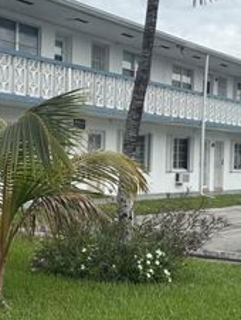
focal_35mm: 63
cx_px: 38
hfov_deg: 22.9
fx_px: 584
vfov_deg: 30.7
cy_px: 171
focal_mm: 6.76
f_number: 1.78
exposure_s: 1/4950
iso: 80
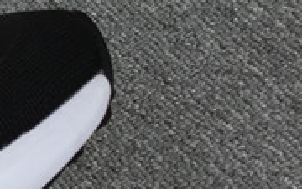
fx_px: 1351
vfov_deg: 8.0
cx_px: -426
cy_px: 146
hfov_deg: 10.8
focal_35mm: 164
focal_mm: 3.3
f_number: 2.4
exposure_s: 1/252
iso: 25
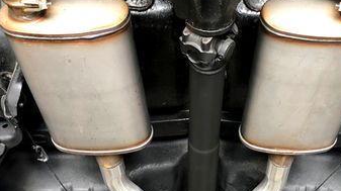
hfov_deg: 35.7
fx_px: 524
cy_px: 212
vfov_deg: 19.7
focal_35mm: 58
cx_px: 226
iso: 50
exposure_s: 1/15
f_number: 1.8
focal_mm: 3.99
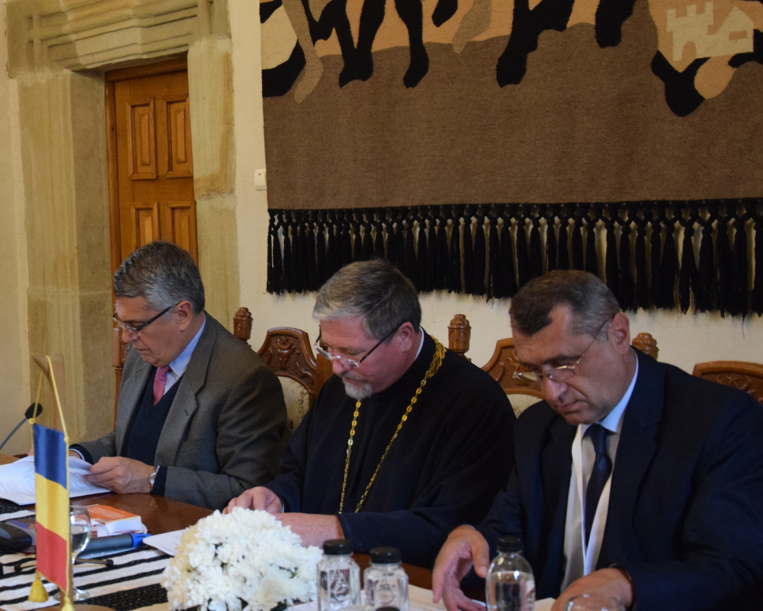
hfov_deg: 28.1
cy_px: 337
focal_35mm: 66
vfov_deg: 23.1
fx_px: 1491
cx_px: 156
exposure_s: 1/60
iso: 2500
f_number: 4
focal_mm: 28
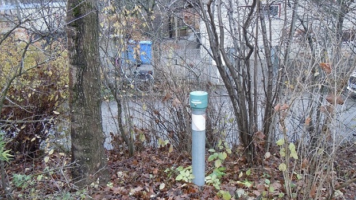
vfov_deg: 35.5
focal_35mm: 33
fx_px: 312
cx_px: 177
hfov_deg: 59.5
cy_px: 121
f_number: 3.5
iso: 400
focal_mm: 5.4
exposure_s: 1/60
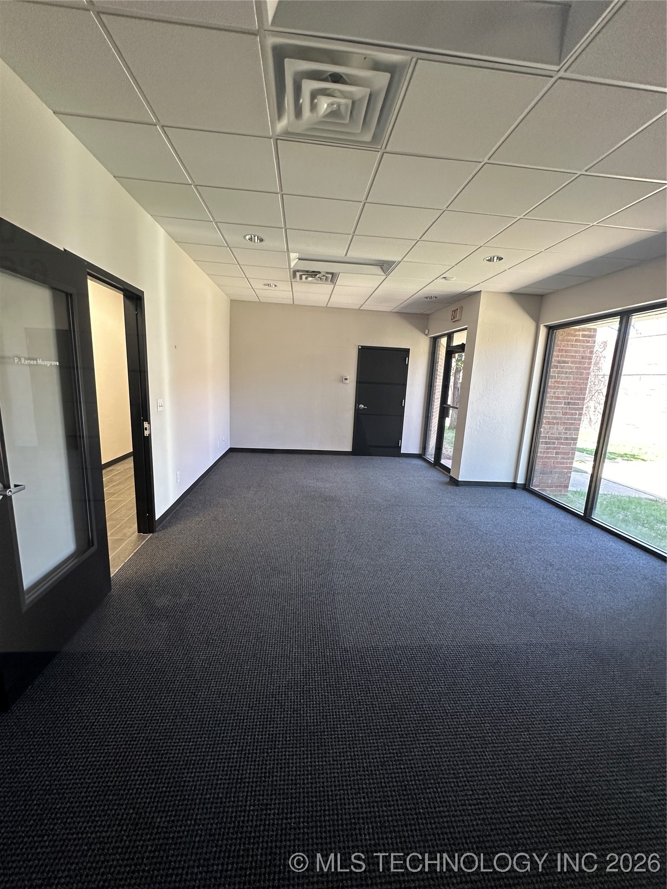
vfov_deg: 102.1
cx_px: 334
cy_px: 444
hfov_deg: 85.7
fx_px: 360
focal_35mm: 14
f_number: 2.2
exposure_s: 1/60
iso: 160
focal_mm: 2.22
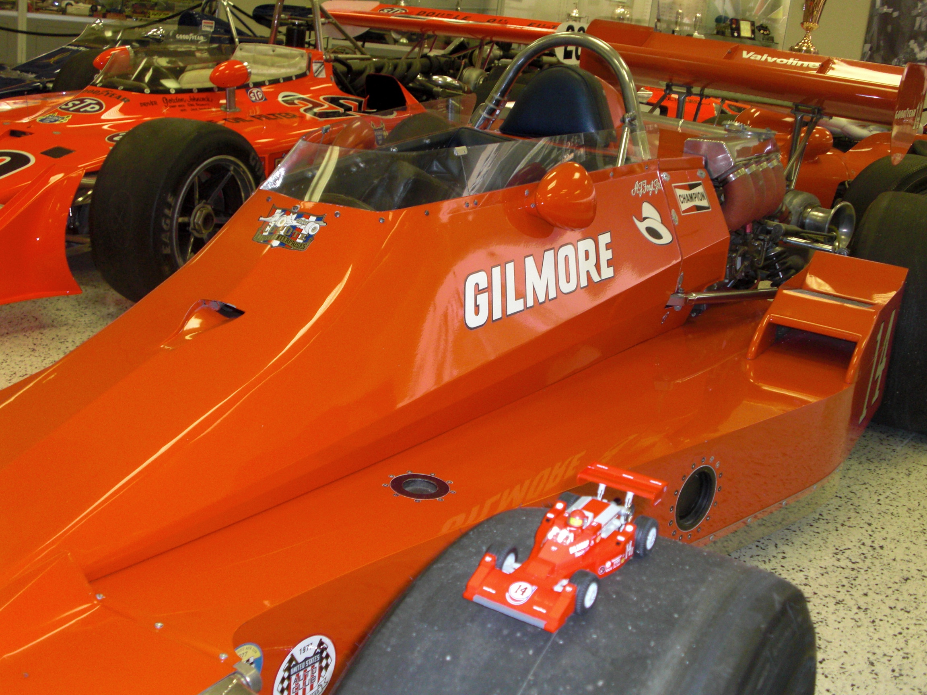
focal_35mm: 43
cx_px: 464
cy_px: 348
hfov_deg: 43.9
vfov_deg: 33.6
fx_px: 1152
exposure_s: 1/60
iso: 200
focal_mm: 7.6
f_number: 3.1
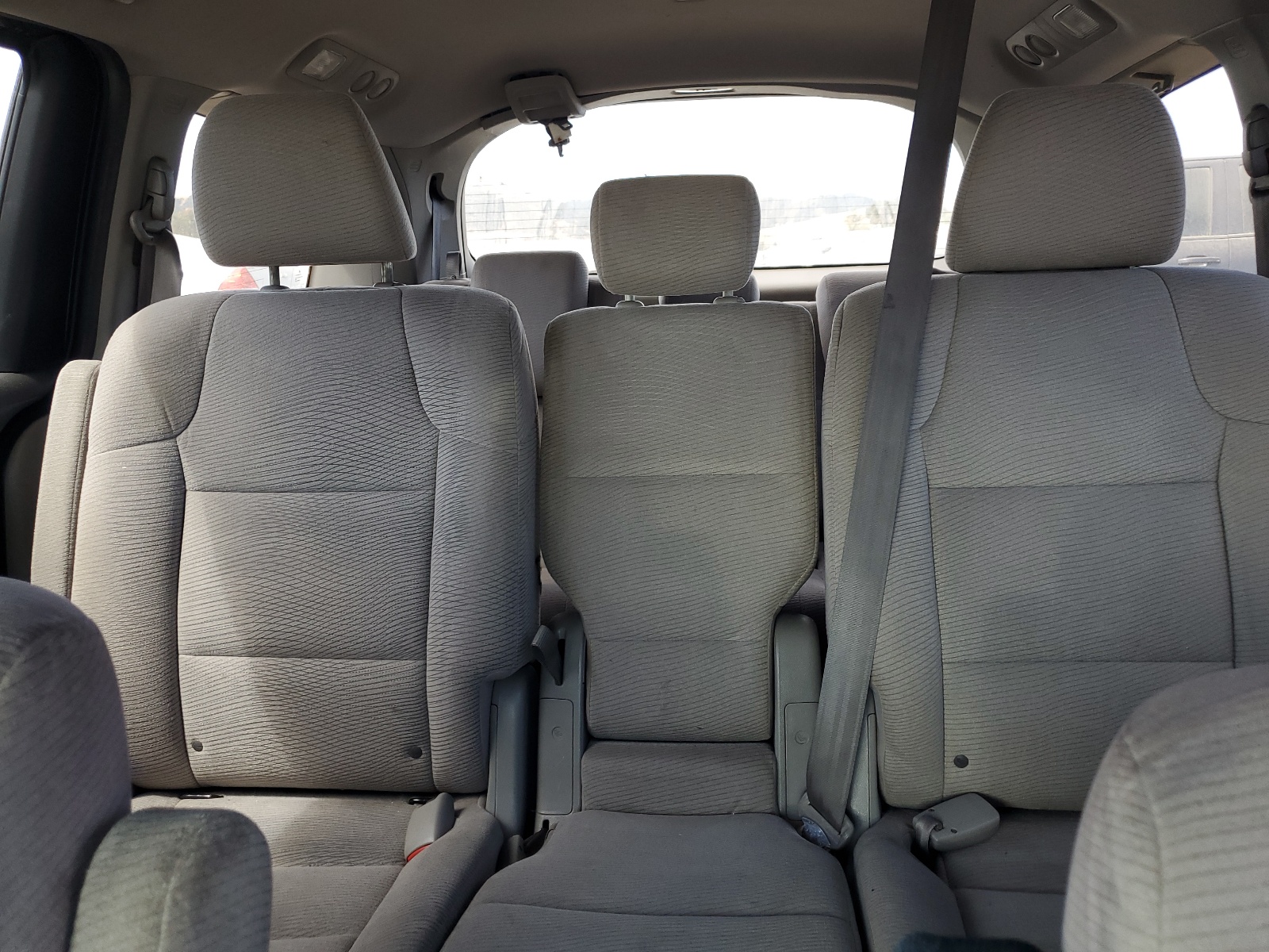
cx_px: 634
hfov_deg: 67.3
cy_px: 476
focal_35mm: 26
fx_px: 953
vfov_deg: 53.1
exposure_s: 1/120
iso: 56
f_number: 1.5
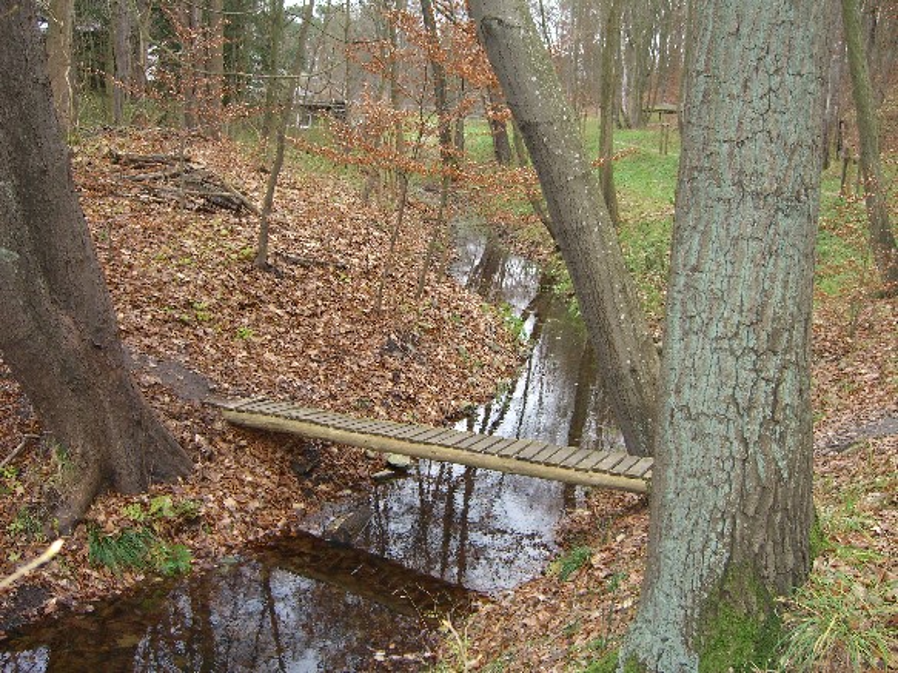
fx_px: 986
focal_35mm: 38
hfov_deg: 49.0
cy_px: 336
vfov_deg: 37.7
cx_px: 449
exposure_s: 1/100
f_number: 2.8
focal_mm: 7.9
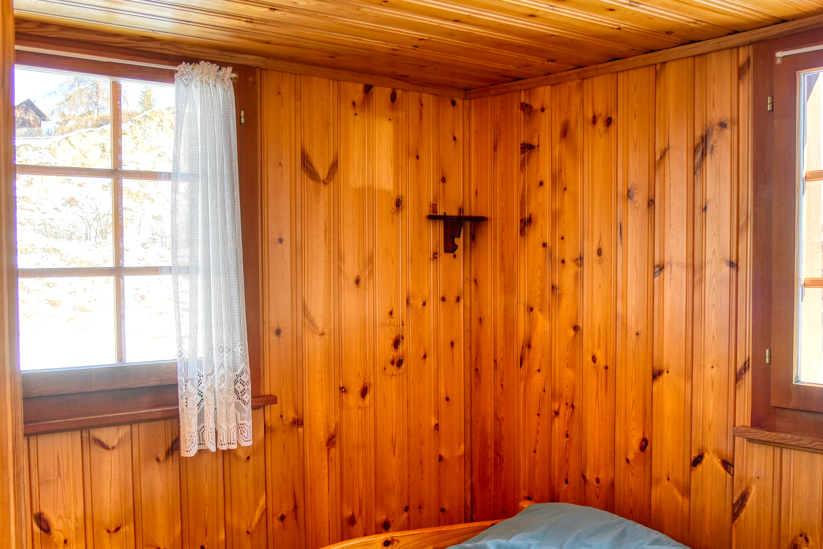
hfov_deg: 50.6
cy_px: 309
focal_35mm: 38
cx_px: 445
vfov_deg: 35.0
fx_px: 869
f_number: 7.1
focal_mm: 27
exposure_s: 1/200
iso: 250
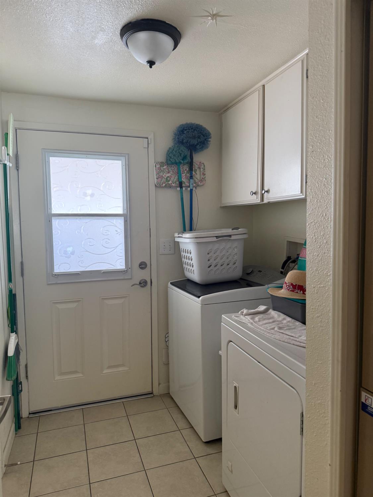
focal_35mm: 24
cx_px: 186
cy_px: 248
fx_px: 345
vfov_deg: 71.6
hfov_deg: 56.8
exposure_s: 1/60
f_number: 1.78
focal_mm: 6.76
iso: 200
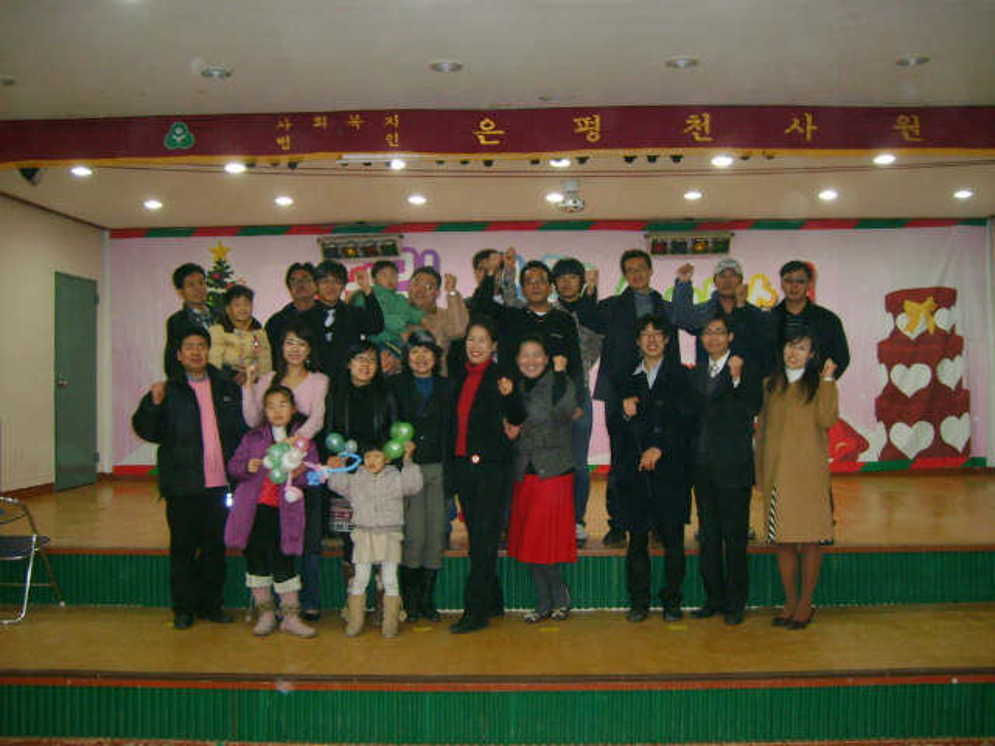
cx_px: 498
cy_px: 373
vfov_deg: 40.7
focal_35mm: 35
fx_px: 1006
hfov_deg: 52.6
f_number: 2.8
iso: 277
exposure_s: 1/30
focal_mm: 5.8
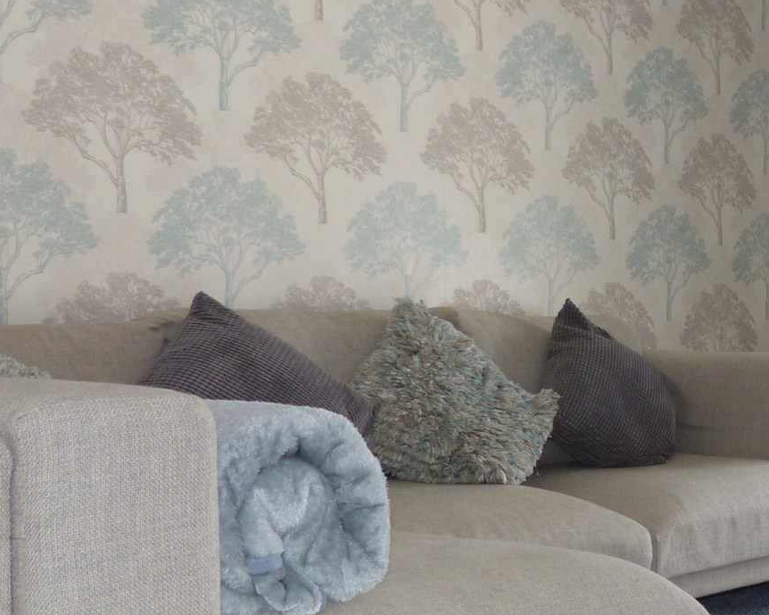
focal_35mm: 58
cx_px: 767
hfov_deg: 30.3
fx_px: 1320
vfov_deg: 26.1
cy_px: 382
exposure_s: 1/60
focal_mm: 4.5
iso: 200
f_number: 2.8
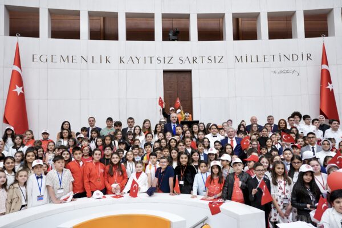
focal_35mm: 25
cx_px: 171
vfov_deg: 51.3
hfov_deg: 71.5
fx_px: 237
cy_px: 114
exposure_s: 1/200
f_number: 3.2
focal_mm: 25
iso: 1000
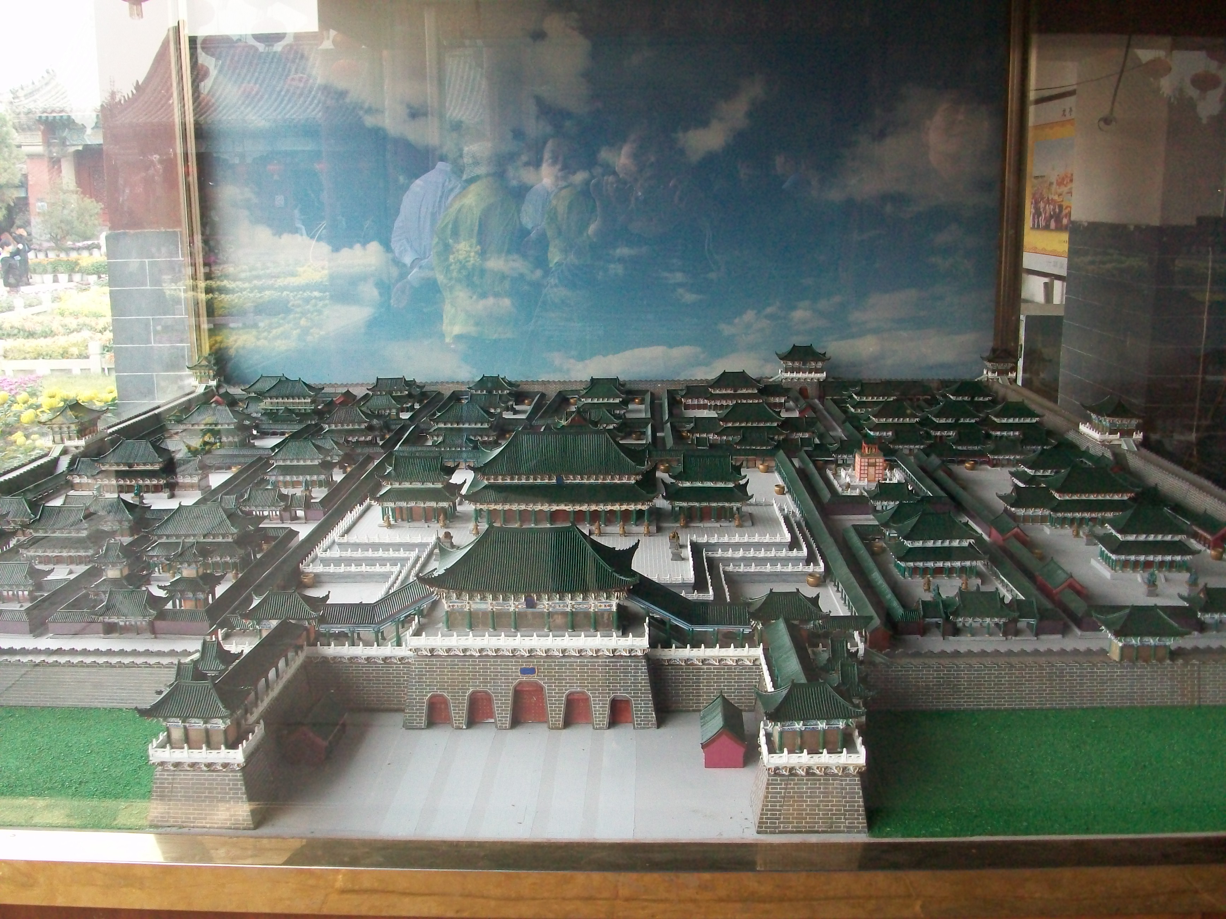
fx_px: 1204
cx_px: 613
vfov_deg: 41.8
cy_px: 460
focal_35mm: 34
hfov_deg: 54.0
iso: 219
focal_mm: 5.7
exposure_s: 1/60
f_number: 2.8
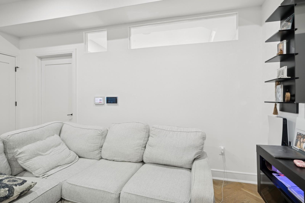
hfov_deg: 93.3
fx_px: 144
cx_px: 152
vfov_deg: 70.5
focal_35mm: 17
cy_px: 102
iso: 200
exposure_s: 1/2.5
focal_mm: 17
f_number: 11
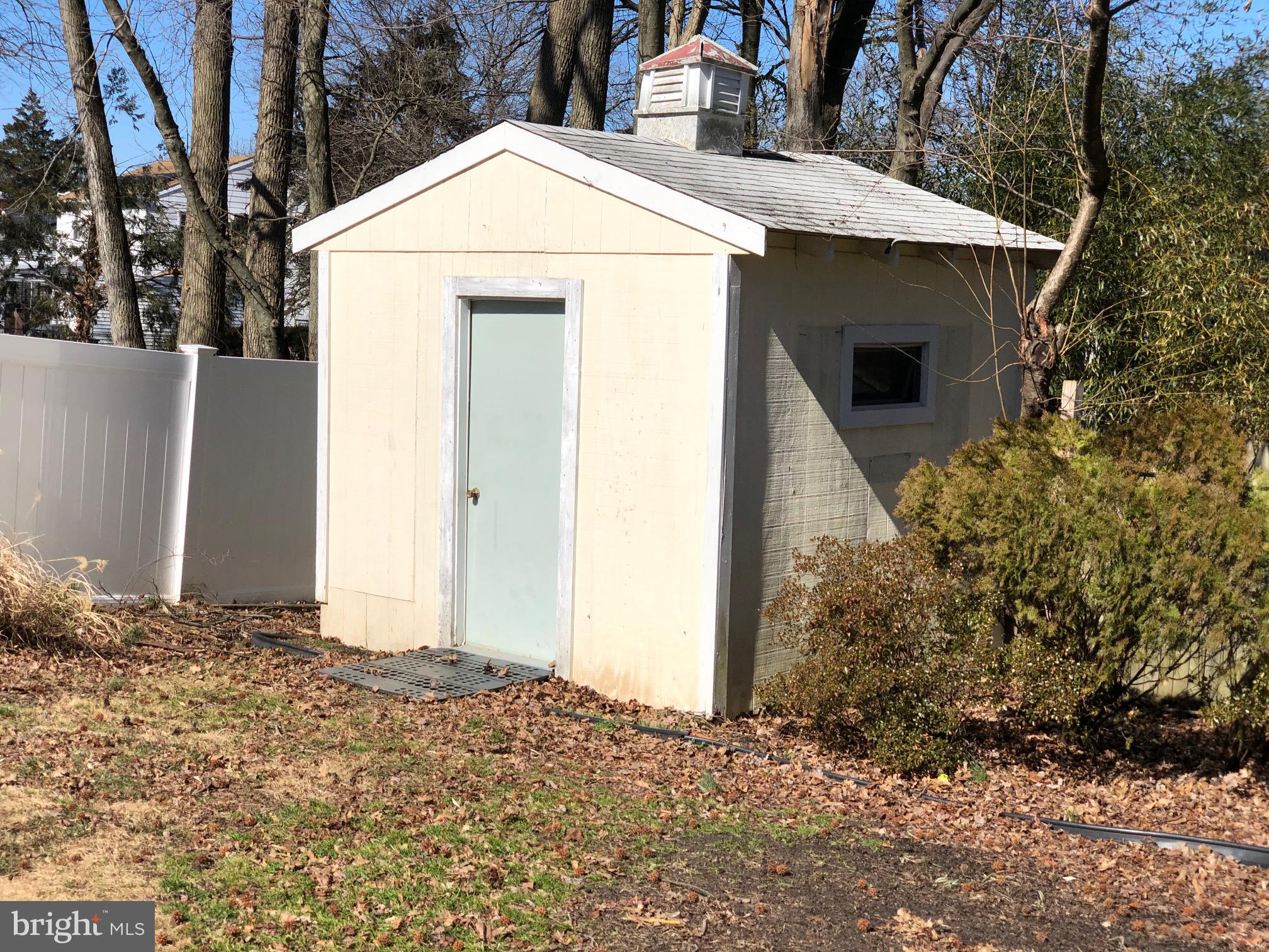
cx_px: 634
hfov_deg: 36.8
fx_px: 1906
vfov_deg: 28.0
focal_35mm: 52
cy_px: 476
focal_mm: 6
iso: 16
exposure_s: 1/2088
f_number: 2.4
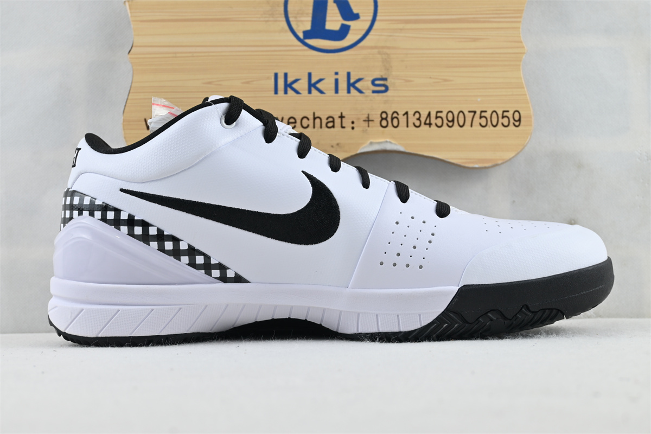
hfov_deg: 41.7
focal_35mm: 47
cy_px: 217
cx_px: 326
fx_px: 854
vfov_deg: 28.5
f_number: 5
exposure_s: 1/50
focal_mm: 31.5
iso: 100
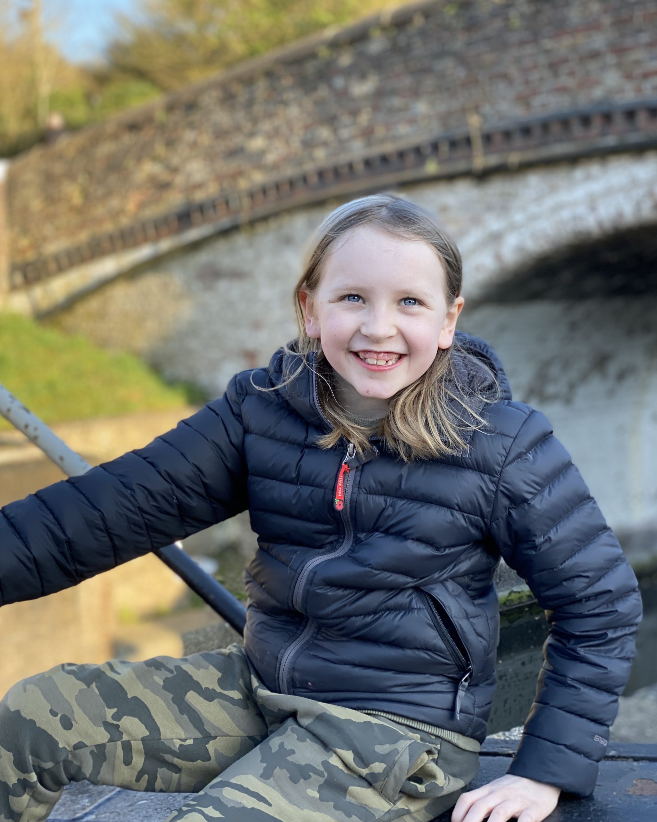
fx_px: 1337
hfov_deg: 27.6
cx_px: 332
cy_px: 414
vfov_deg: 34.1
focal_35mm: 55
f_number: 2
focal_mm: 6
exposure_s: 1/185
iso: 20
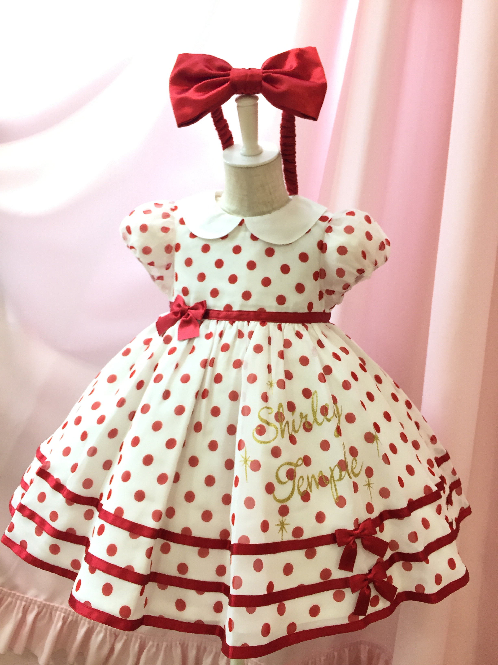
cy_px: 332
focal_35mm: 29
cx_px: 249
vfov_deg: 61.7
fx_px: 556
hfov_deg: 48.2
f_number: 2.2
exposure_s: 1/30
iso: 64
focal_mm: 4.15
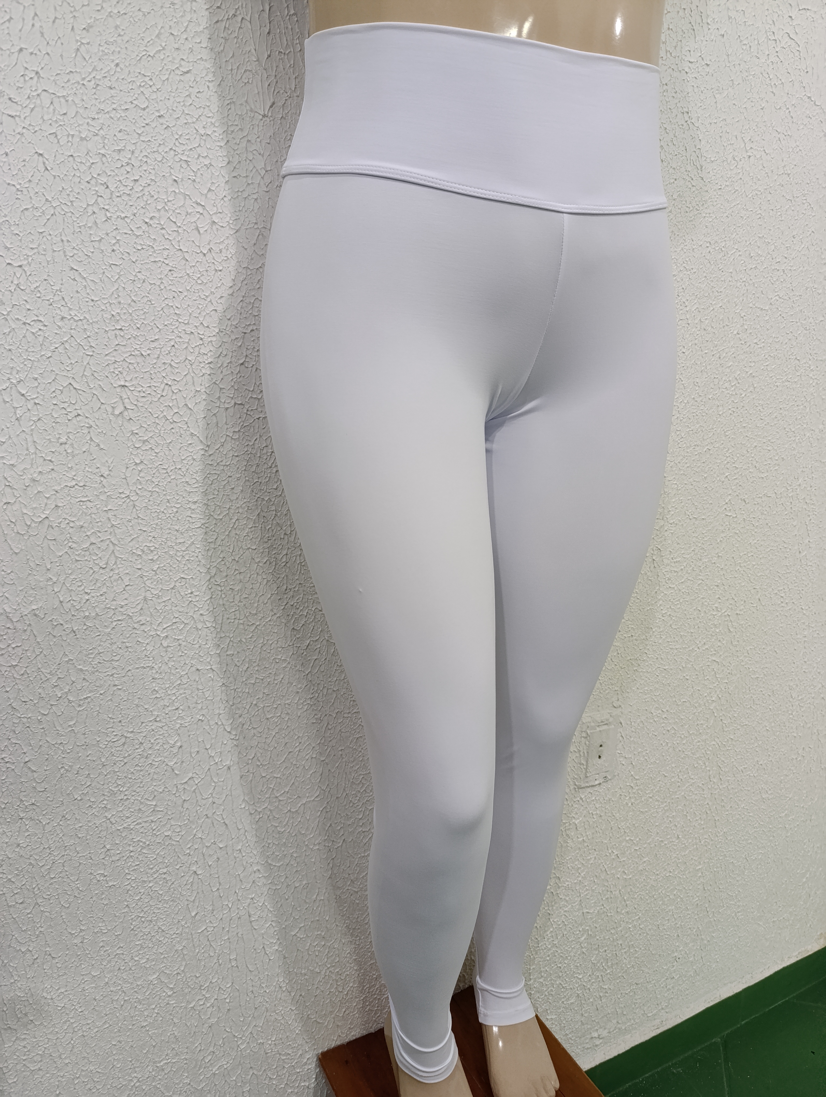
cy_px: 548
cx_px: 413
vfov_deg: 73.8
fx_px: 730
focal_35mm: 23
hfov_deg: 59.0
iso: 1250
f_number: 1.6
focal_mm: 6.14
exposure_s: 1/60
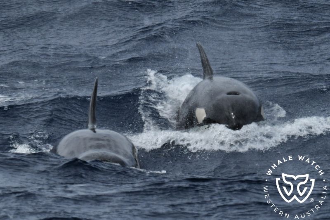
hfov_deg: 5.4
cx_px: 165
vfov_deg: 3.6
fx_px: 3482
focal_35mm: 380
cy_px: 110
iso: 900
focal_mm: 380
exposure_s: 1/8000
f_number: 6
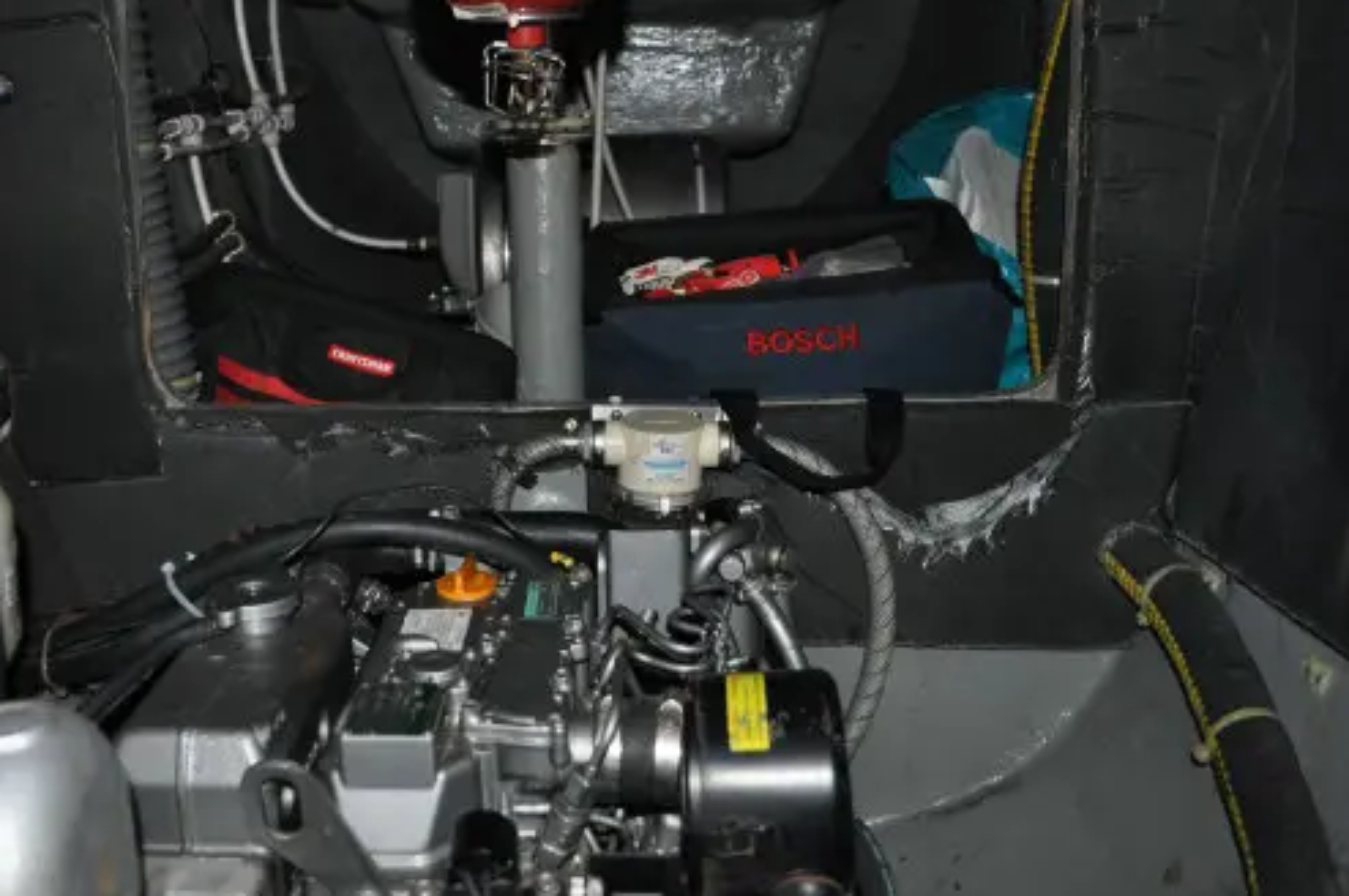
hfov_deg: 54.1
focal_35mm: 35
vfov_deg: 37.6
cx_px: 546
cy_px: 356
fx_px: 1310
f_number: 3.5
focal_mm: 18
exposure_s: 1/60
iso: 800
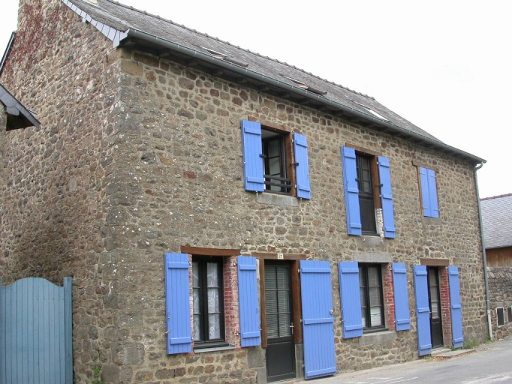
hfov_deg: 49.0
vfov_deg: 37.7
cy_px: 192
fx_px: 562
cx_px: 256
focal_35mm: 38
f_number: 5.3
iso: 100
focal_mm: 7.85
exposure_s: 1/121
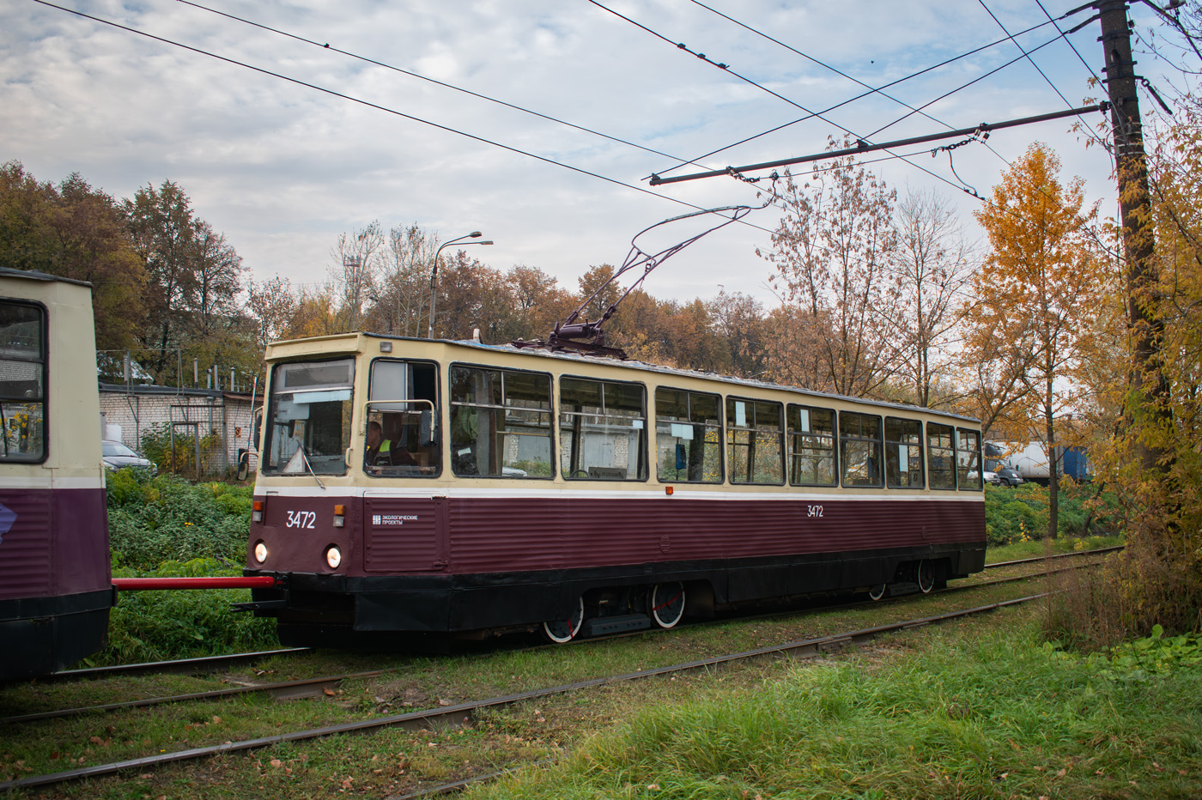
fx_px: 1051
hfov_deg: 59.5
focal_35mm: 32
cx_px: 601
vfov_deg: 41.7
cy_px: 400
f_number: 3.8
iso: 360
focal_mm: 21
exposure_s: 1/500
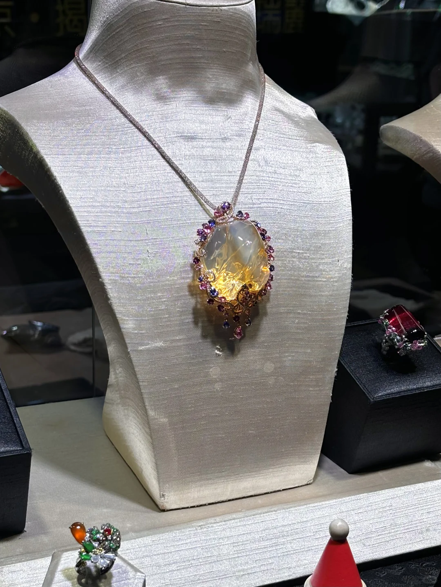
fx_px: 883
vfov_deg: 36.8
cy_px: 294
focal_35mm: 52
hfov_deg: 28.0
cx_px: 220
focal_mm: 5.96
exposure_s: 1/970
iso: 32
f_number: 1.6
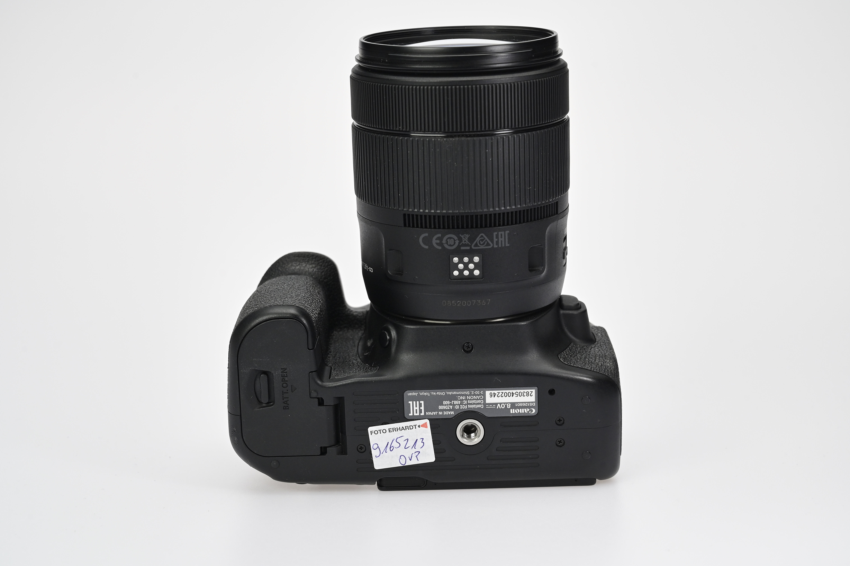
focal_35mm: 60
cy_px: 283
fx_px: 1416
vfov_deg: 22.6
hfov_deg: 33.4
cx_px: 425
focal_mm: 60
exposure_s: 1/100
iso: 640
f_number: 10
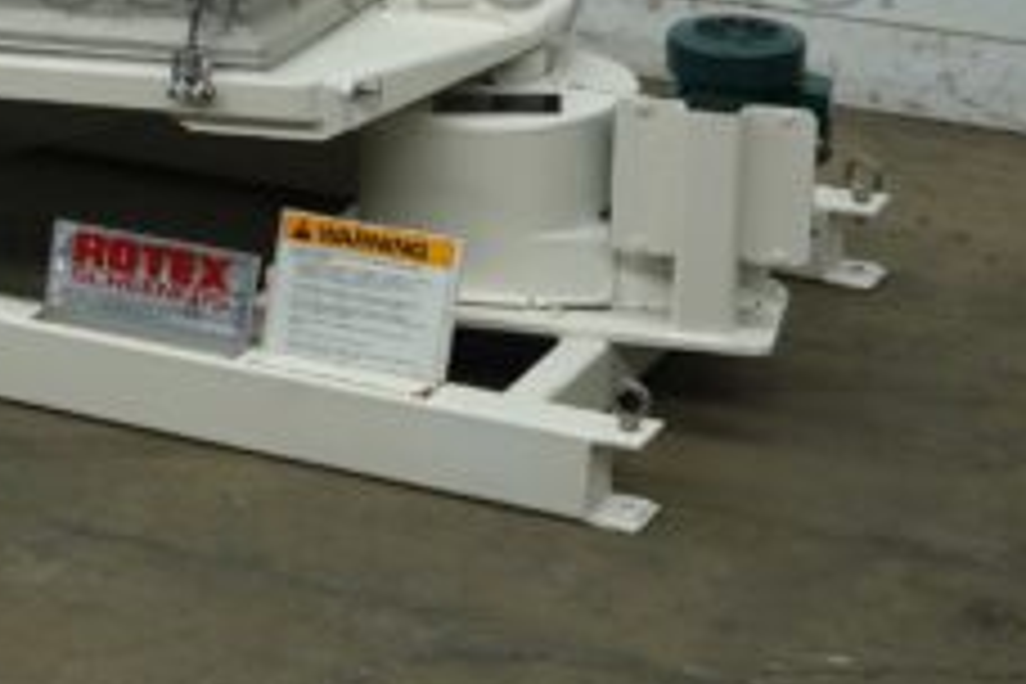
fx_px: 3876
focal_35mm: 136
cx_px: -27
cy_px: 25
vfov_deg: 10.0
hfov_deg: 14.8
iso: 200
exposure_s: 1/80
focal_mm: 22.92
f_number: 4
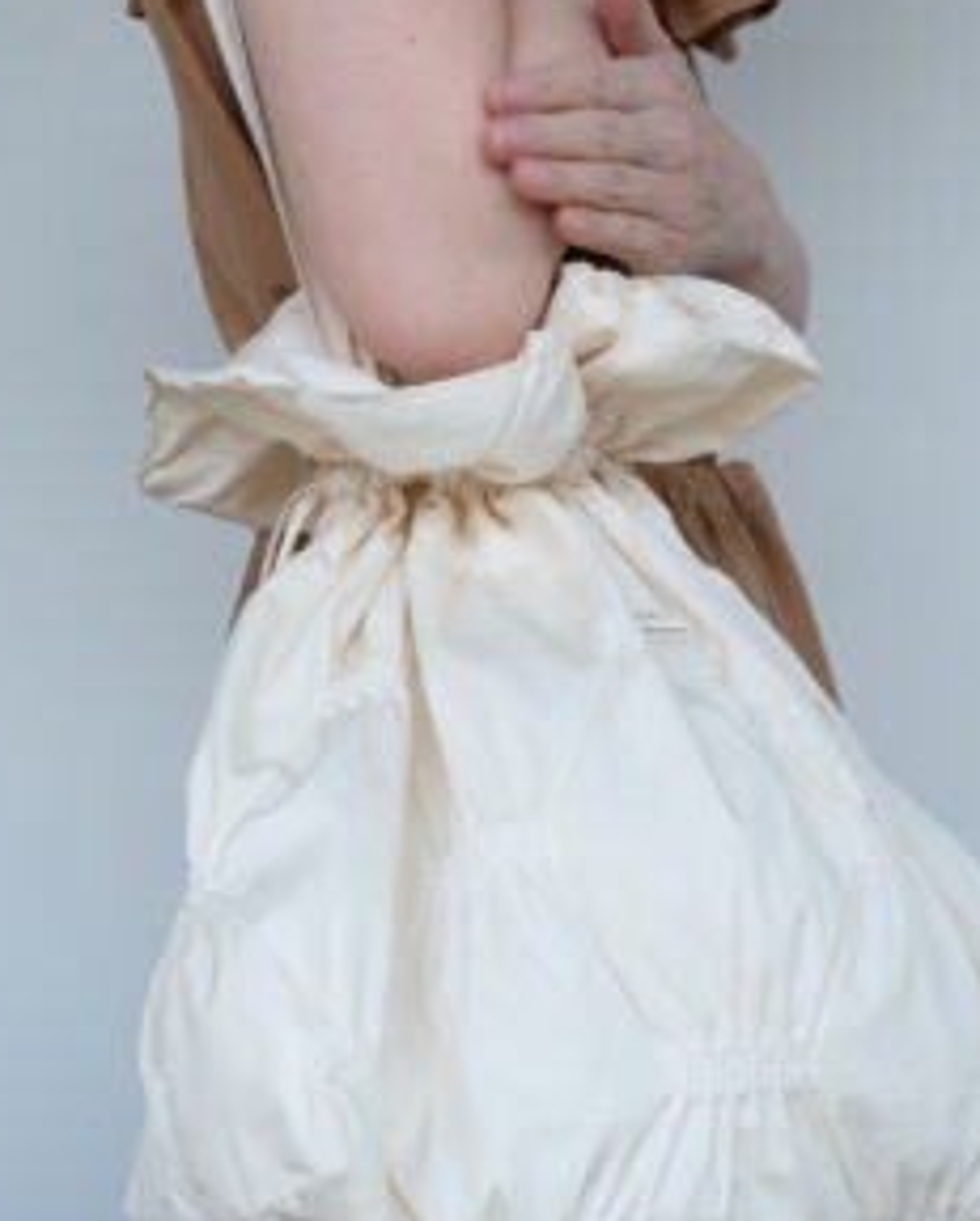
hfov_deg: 23.2
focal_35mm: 66
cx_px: 543
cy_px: 960
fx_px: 2389
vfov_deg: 28.1
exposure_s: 1/100
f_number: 3.6
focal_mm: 19.6
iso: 800
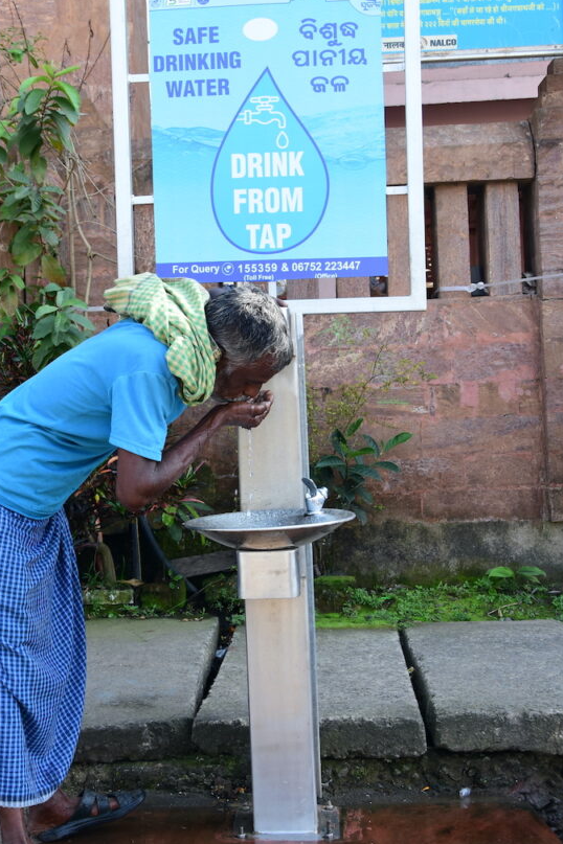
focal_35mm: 56
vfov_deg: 35.8
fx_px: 1308
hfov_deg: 24.2
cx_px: 204
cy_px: 379
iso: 250
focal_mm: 25
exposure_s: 1/200
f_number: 5.6
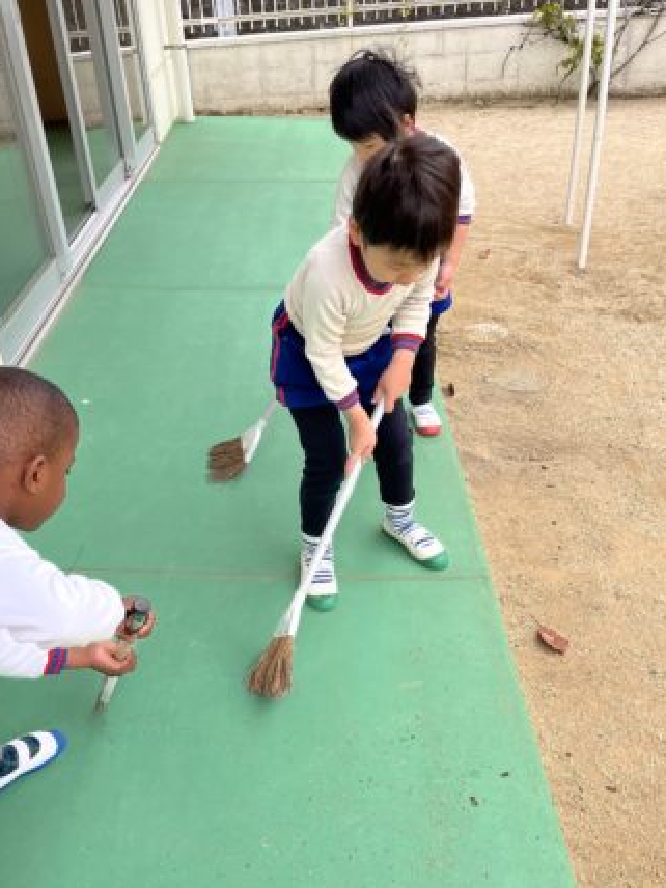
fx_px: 872
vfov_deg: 53.6
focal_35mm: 34
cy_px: 531
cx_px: 263
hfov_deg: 41.6
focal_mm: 5.1
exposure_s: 1/577
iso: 50
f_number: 1.6
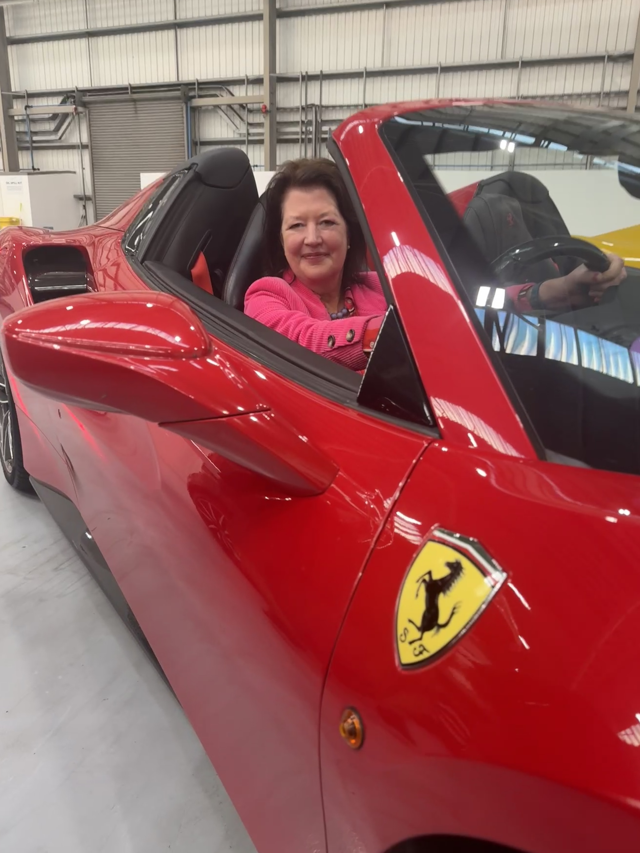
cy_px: 426
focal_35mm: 24
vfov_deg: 71.6
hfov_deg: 56.8
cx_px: 320
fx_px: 592
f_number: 1.78
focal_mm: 6.76
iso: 200
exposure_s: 1/60
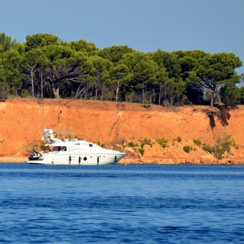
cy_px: 35
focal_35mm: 1073
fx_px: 8557
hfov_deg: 1.6
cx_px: -2
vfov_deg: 1.6
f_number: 5.6
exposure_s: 1/8000
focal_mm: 300
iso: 1400
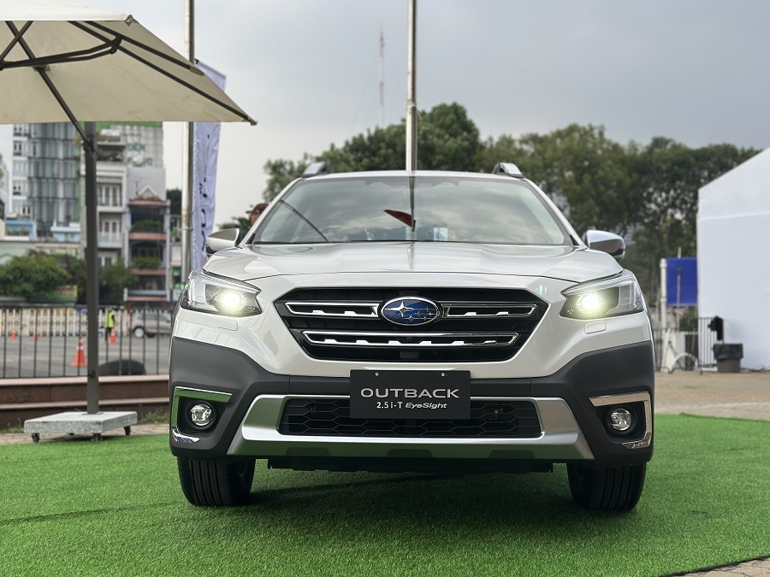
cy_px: 288
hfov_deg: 39.7
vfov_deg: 30.3
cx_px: 385
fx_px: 1068
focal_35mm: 48
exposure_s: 1/4367
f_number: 1.78
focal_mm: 6.86
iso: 100
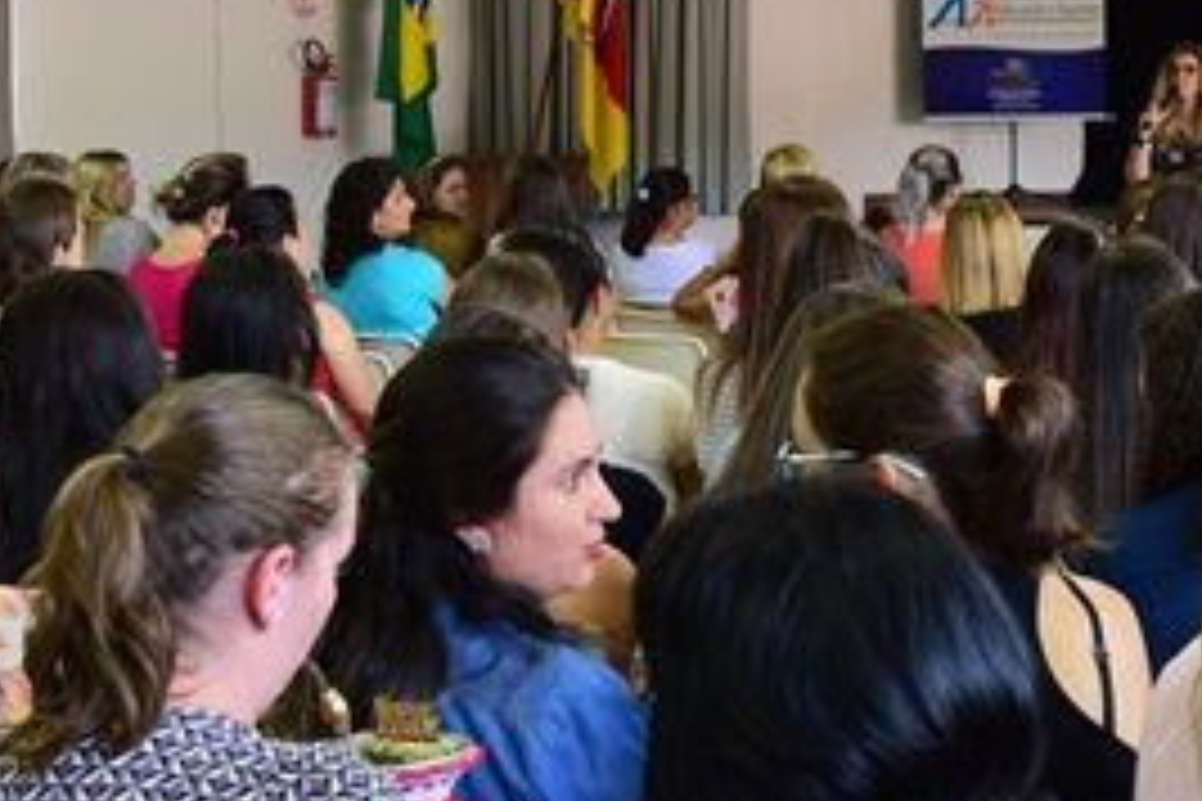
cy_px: 340
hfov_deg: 19.4
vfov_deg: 13.8
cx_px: 1454
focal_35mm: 99
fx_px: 3305
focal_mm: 22
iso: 400
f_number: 6.3
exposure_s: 1/20
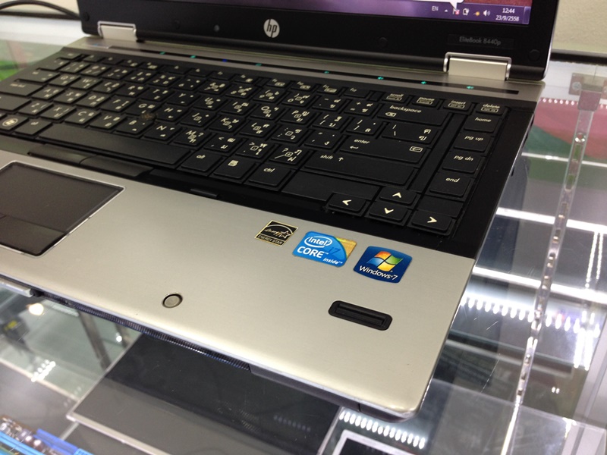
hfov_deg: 55.4
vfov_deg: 42.9
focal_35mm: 33
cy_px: 228
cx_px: 304
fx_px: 579
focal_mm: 4.12
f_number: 2.4
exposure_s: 1/20
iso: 64
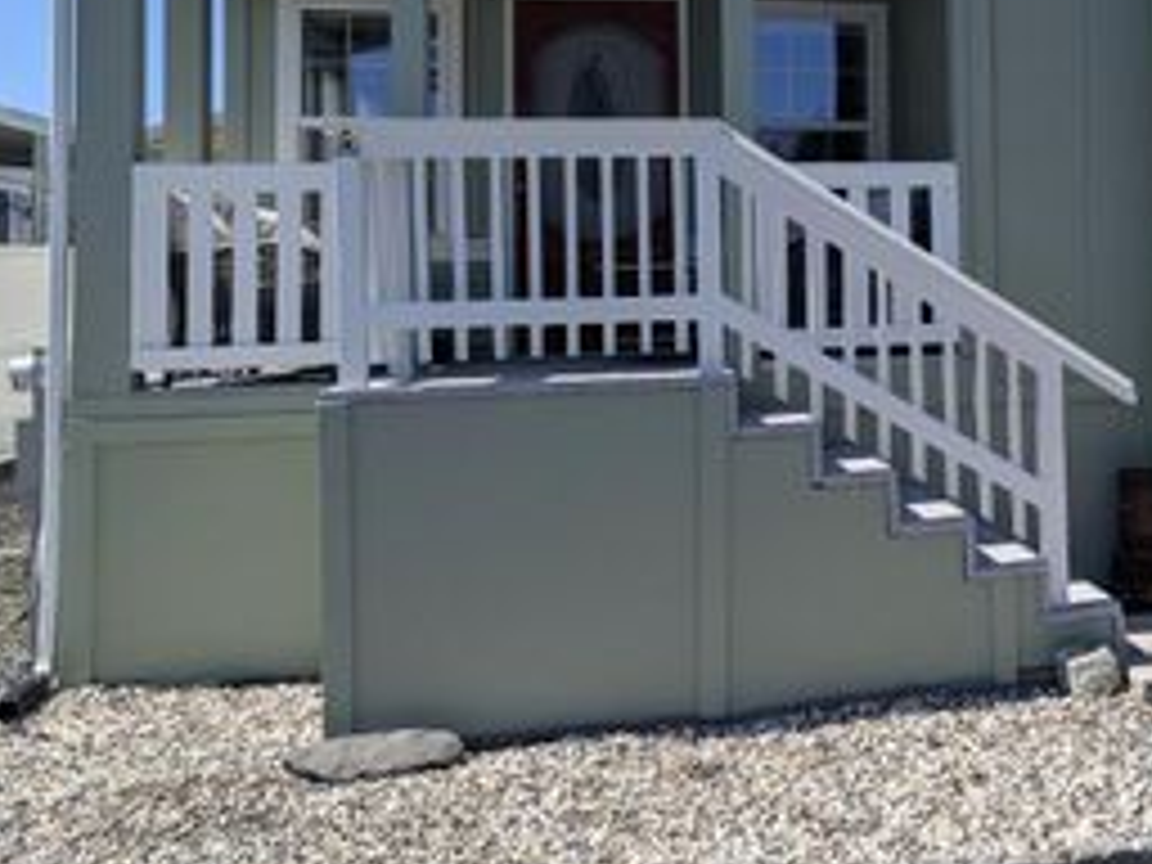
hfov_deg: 37.7
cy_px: 198
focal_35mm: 47
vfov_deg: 30.3
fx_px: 1564
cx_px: 1044
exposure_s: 1/2058
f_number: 1.85
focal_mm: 6.81
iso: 43
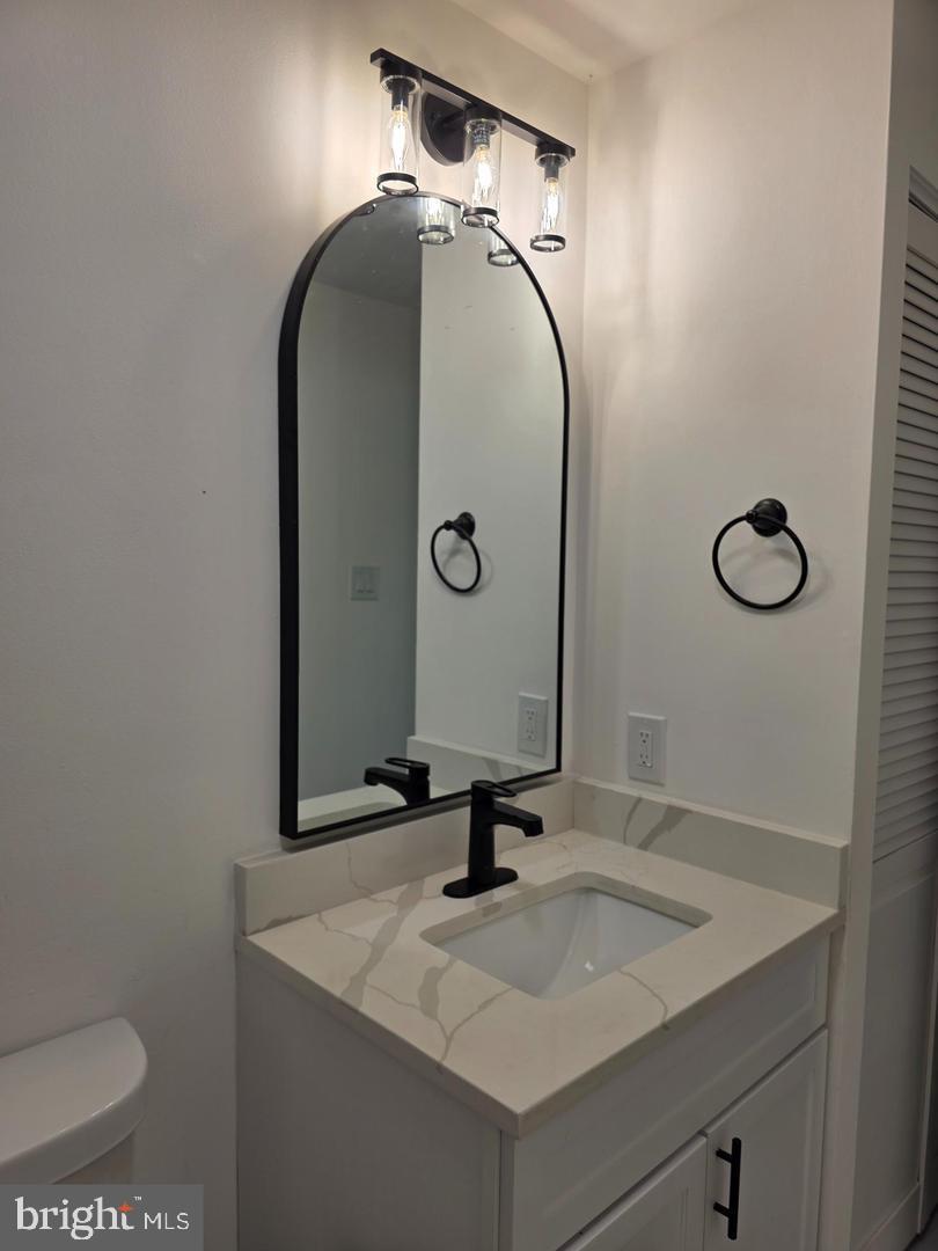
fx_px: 831
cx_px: 469
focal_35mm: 23
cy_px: 626
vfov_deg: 73.9
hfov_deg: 58.9
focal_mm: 6.3
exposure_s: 1/120
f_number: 1.7
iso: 25
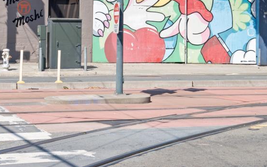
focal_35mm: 96
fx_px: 698
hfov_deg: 21.5
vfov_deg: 13.4
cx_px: 185
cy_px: -10
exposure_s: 1/400
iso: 100
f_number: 8
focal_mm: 35
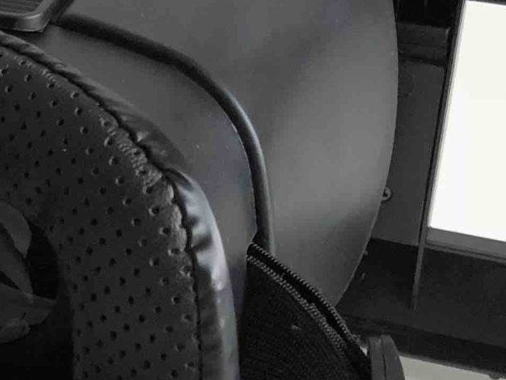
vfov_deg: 12.5
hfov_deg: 16.1
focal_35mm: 118
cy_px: 265
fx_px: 1726
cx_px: -88
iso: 40
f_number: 1.8
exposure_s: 1/17
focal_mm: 4
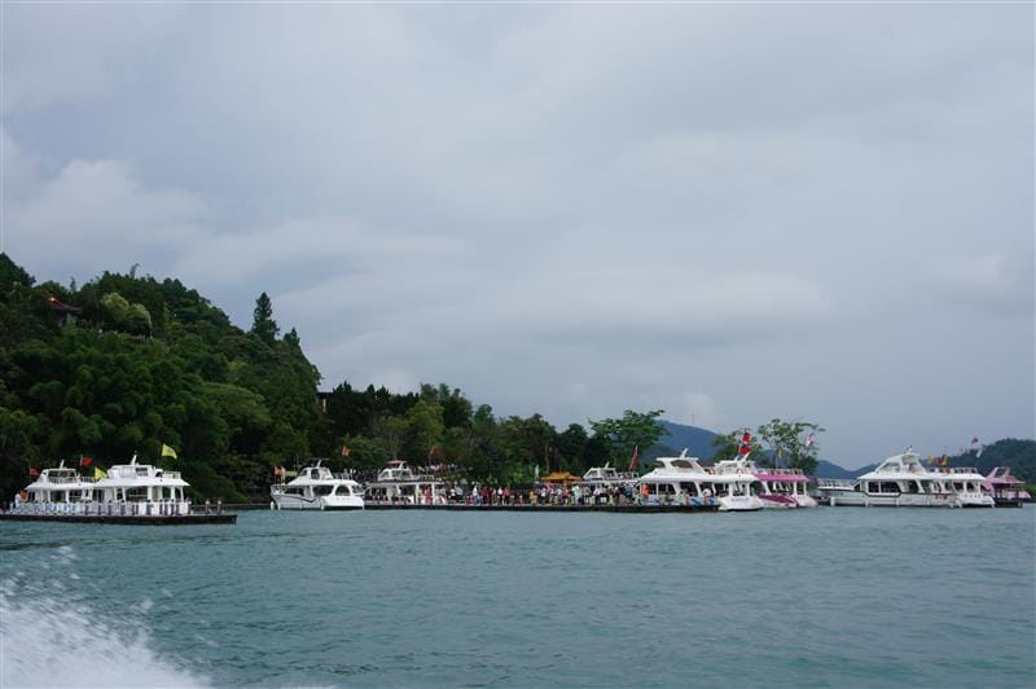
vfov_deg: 29.8
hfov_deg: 43.6
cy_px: 344
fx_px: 1294
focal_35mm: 45
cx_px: 518
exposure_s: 1/80
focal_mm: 30
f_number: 13
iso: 200
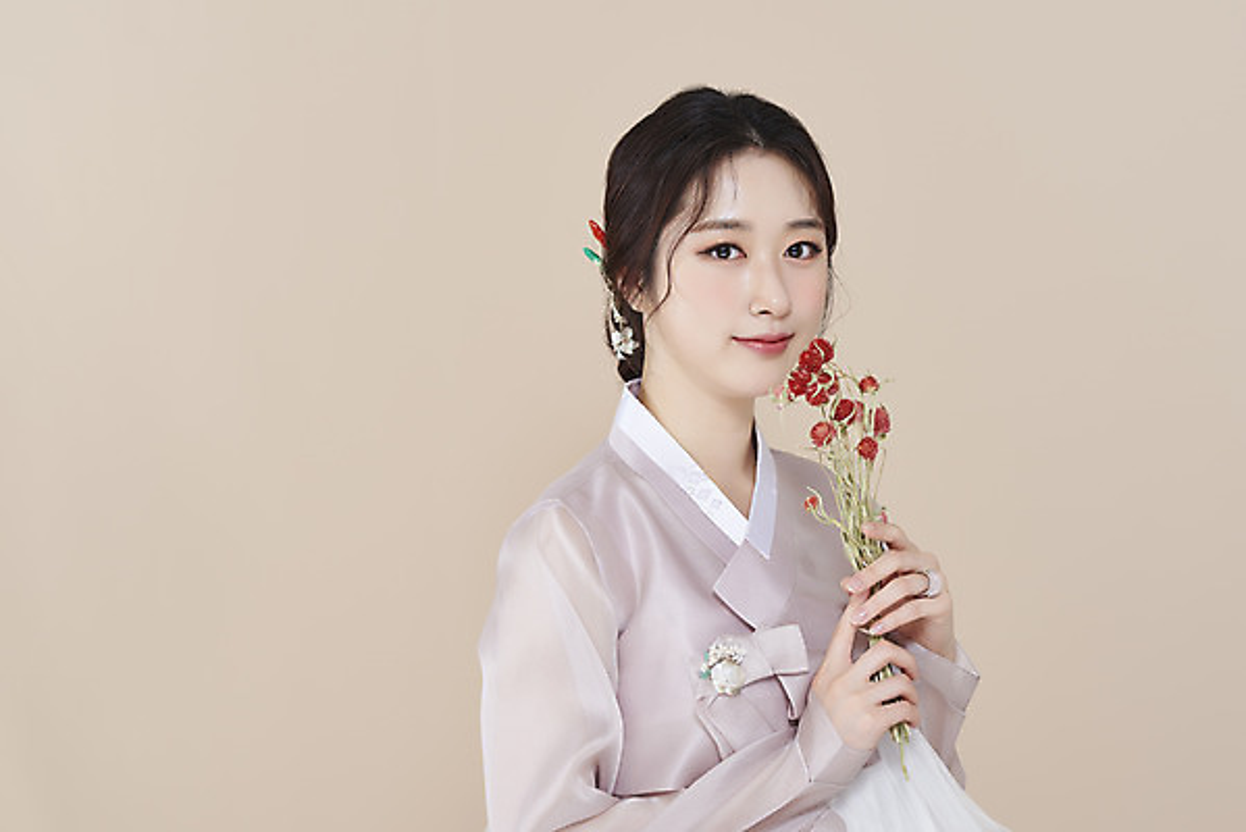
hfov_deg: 19.4
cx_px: 623
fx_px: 3636
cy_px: 416
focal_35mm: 105
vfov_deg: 13.1
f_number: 11
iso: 64
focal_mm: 105
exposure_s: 1/125
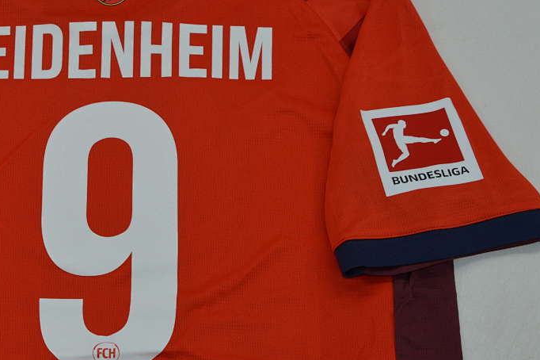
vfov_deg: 14.4
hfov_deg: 21.2
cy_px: 233
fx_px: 1424
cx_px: 114
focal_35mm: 95
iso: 400
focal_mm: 40
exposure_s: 1/200
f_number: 13
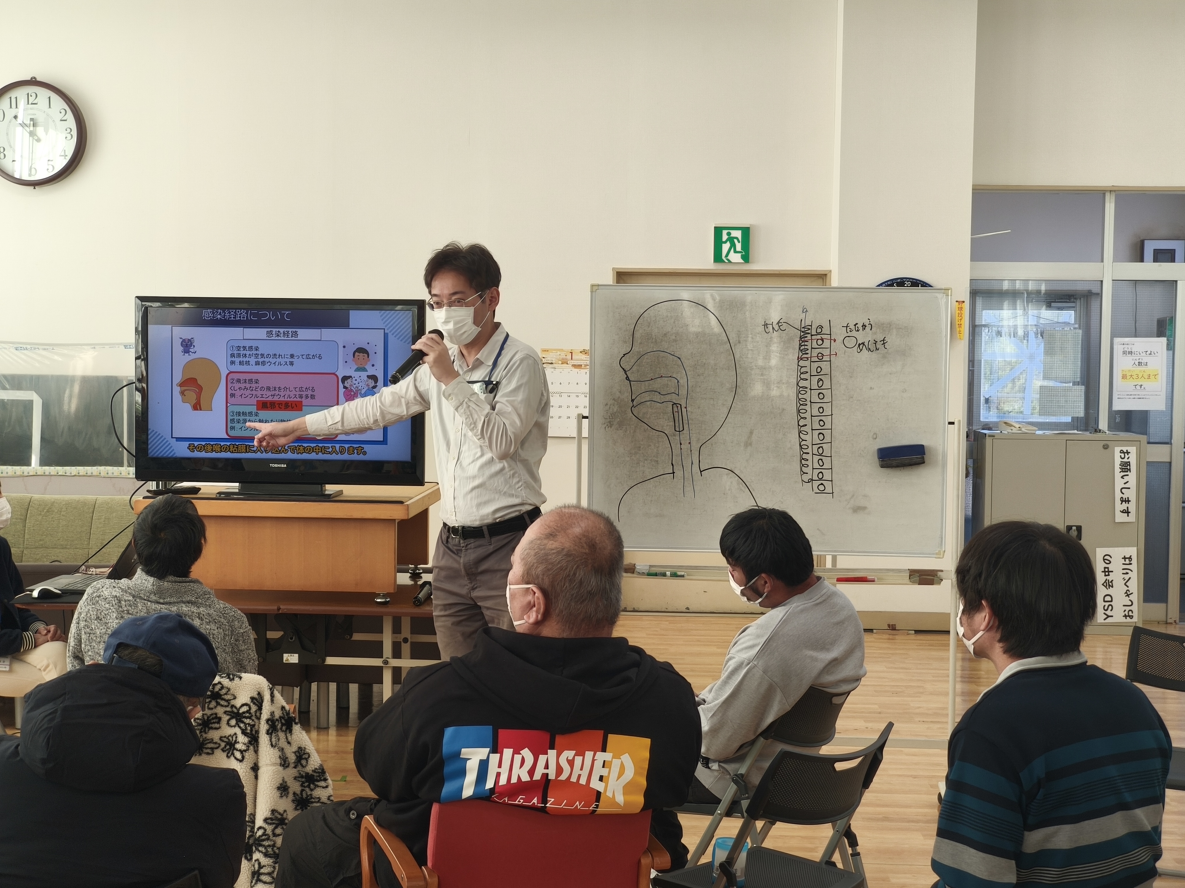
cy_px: 444
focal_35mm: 57
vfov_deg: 25.7
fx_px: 1951
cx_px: 592
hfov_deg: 33.8
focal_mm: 7.1
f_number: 1.9
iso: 125
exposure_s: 1/100
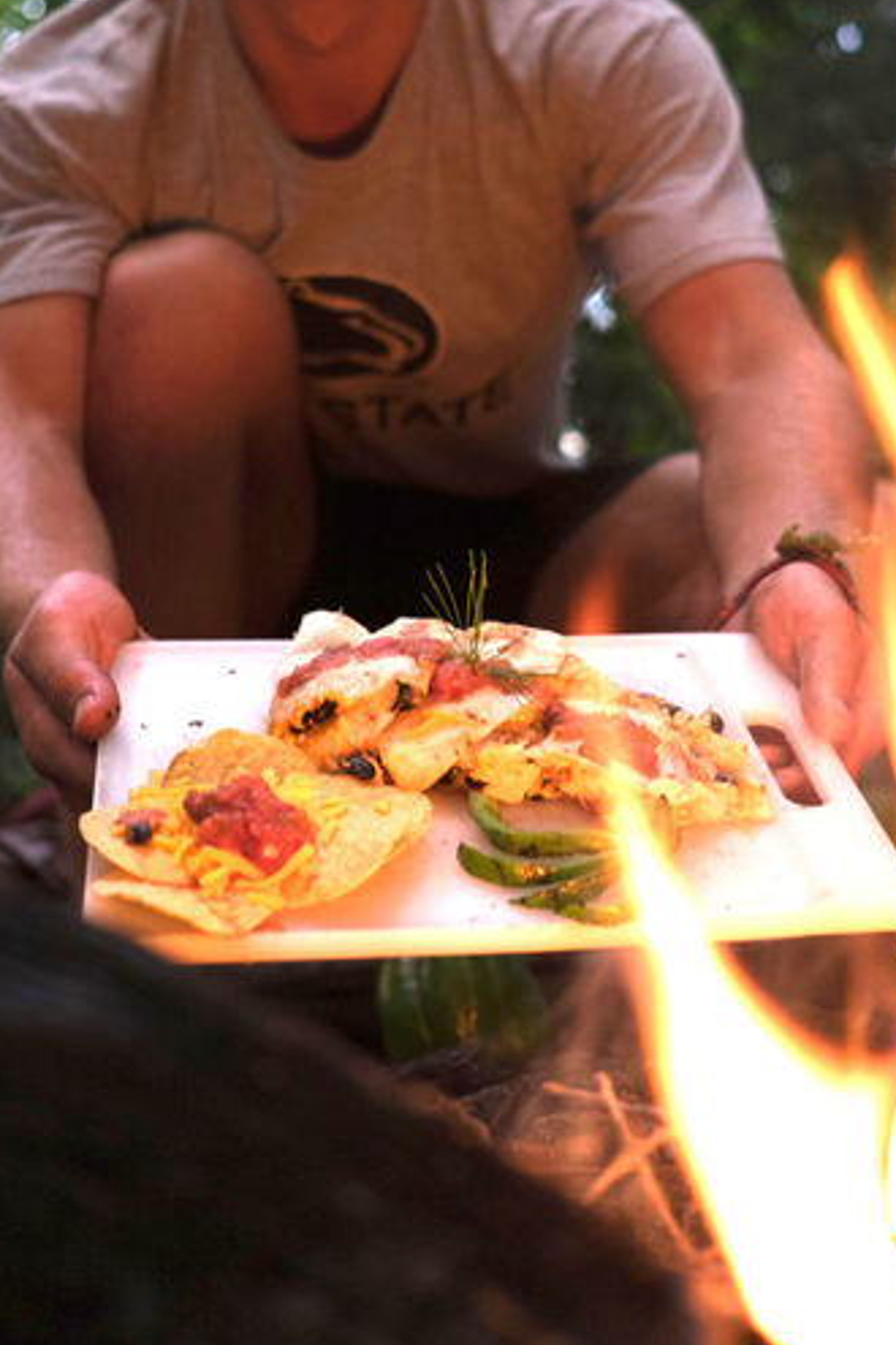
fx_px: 1979
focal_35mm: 53
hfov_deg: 25.5
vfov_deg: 37.2
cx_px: 527
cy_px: 459
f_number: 2
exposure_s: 1/60
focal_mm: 23
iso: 1250
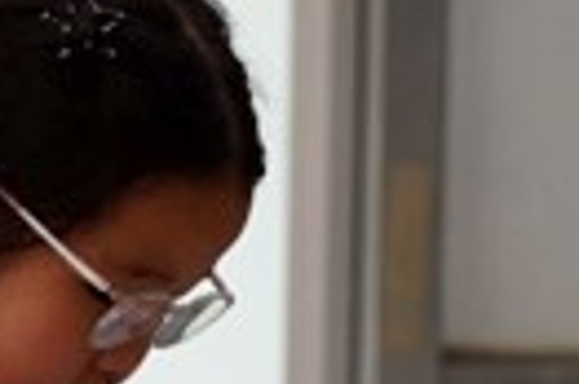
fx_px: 21396
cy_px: 282
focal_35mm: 1332
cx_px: -93
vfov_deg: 1.0
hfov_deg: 1.5
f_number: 4
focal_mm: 194
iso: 500
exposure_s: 1/200
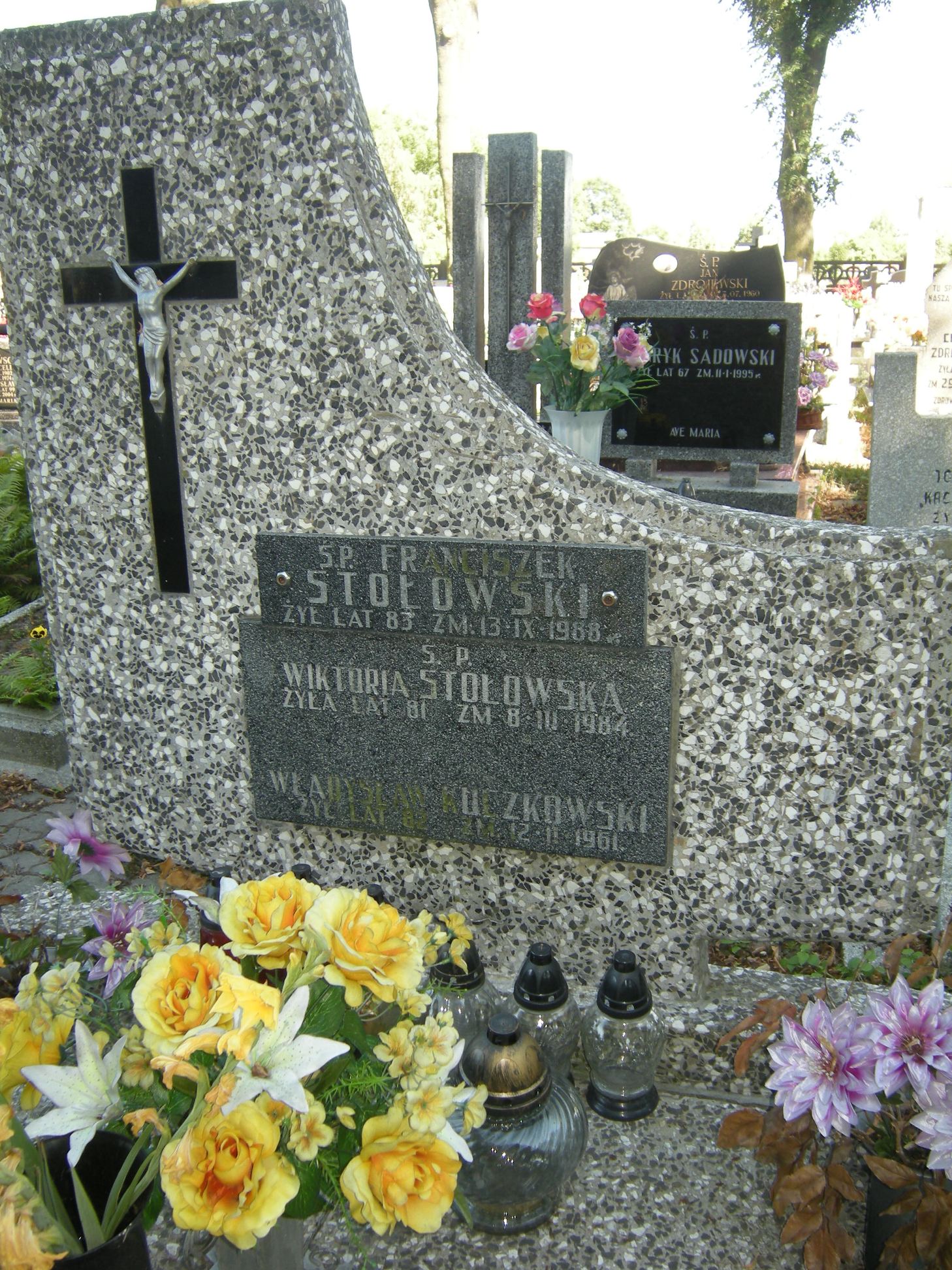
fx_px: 1137
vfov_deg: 58.4
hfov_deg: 45.4
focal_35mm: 31
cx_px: 476
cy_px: 635
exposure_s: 1/65.1
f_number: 2.9
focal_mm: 5.3
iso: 64
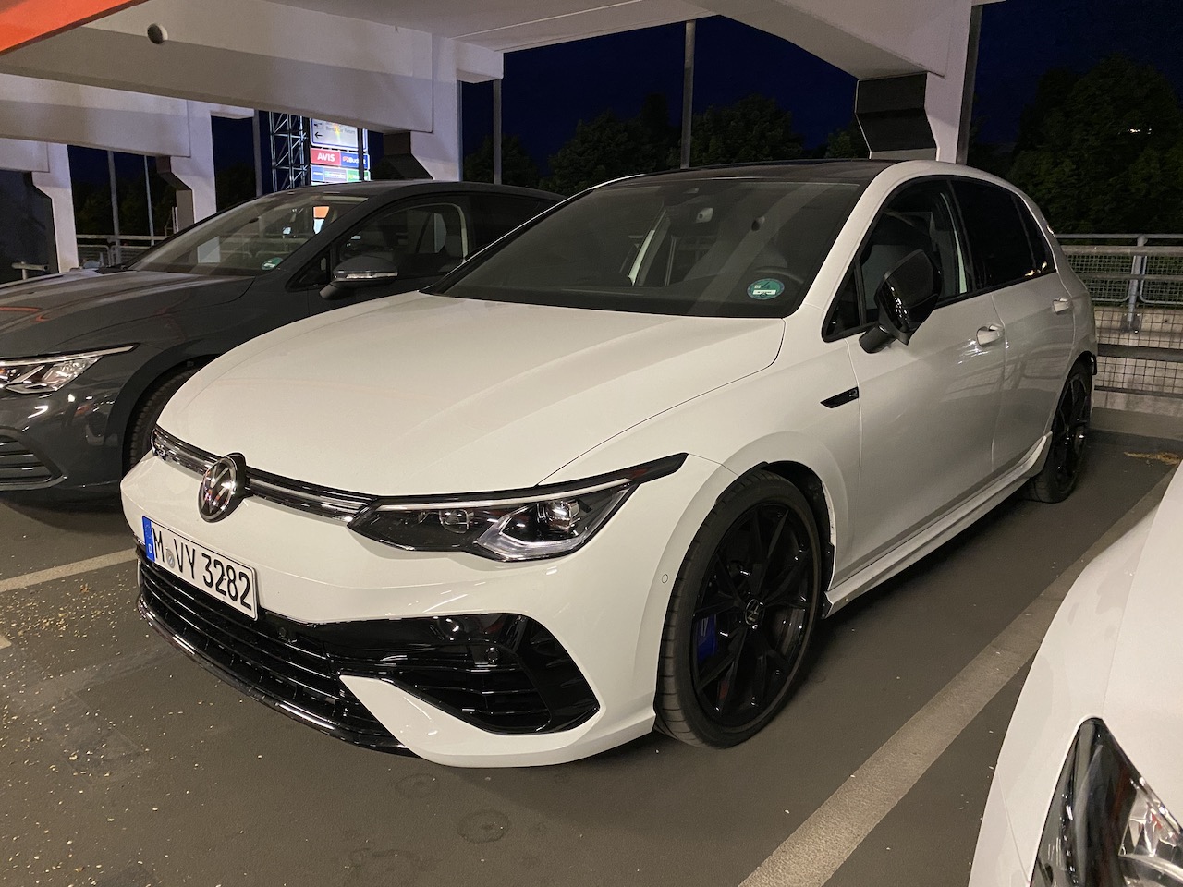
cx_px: 592
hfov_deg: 67.3
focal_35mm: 26
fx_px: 889
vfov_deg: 53.1
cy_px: 444
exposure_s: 1/33
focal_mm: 4.25
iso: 500
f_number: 1.8
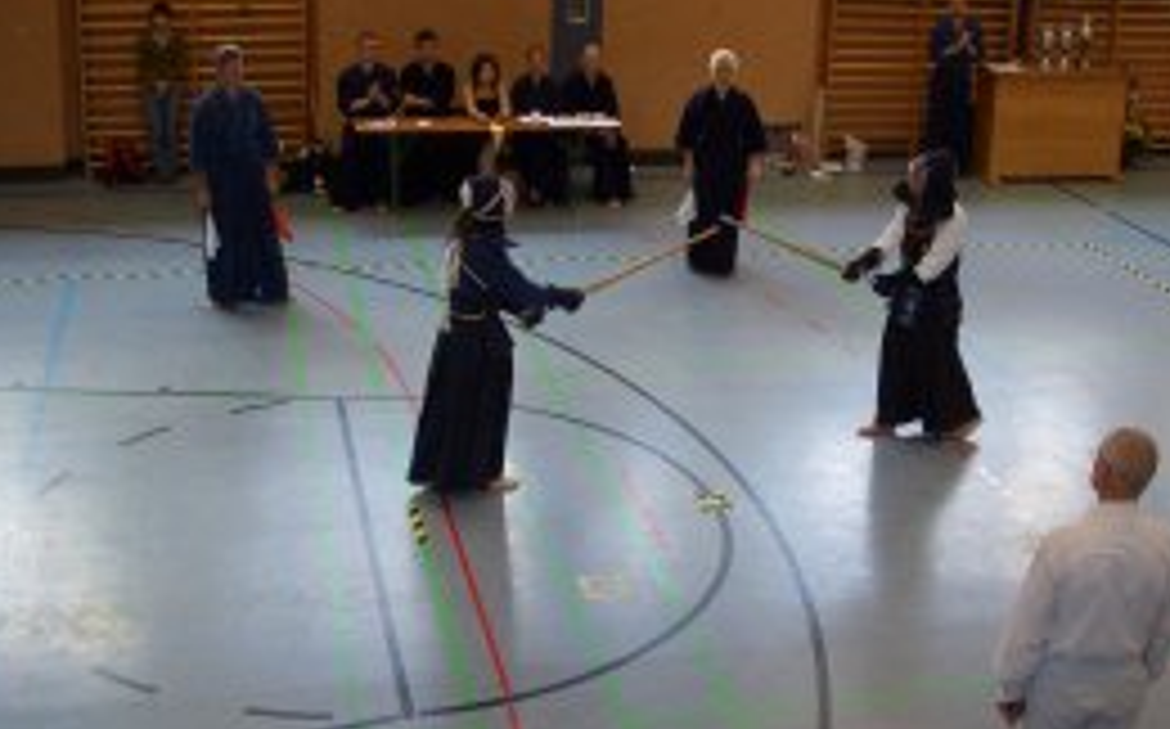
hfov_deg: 40.2
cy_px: 331
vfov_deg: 25.8
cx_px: 688
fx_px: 1593
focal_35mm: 50
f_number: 2.6
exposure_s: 1/60
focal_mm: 5.8
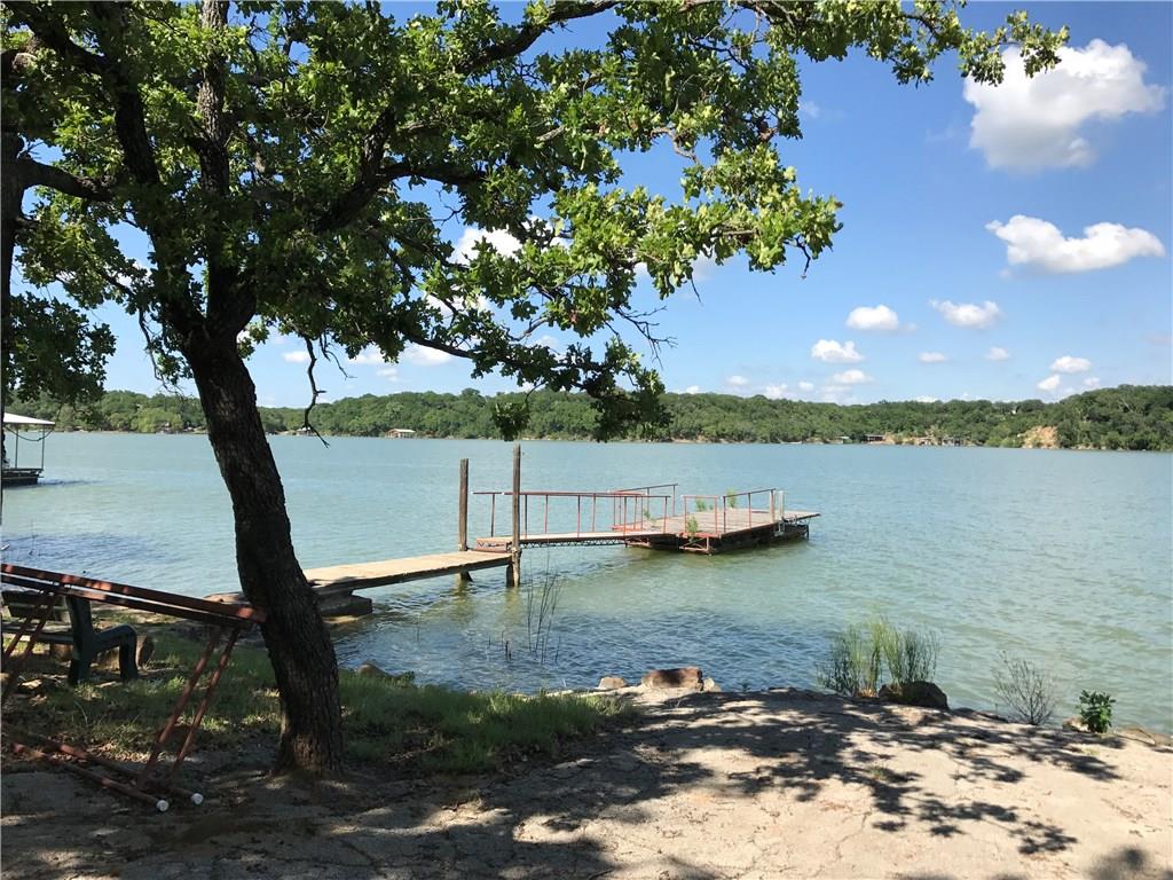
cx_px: 586
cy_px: 440
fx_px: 949
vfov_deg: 49.7
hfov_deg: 63.4
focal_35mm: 28
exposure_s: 1/1996
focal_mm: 3.99
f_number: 1.8
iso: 20
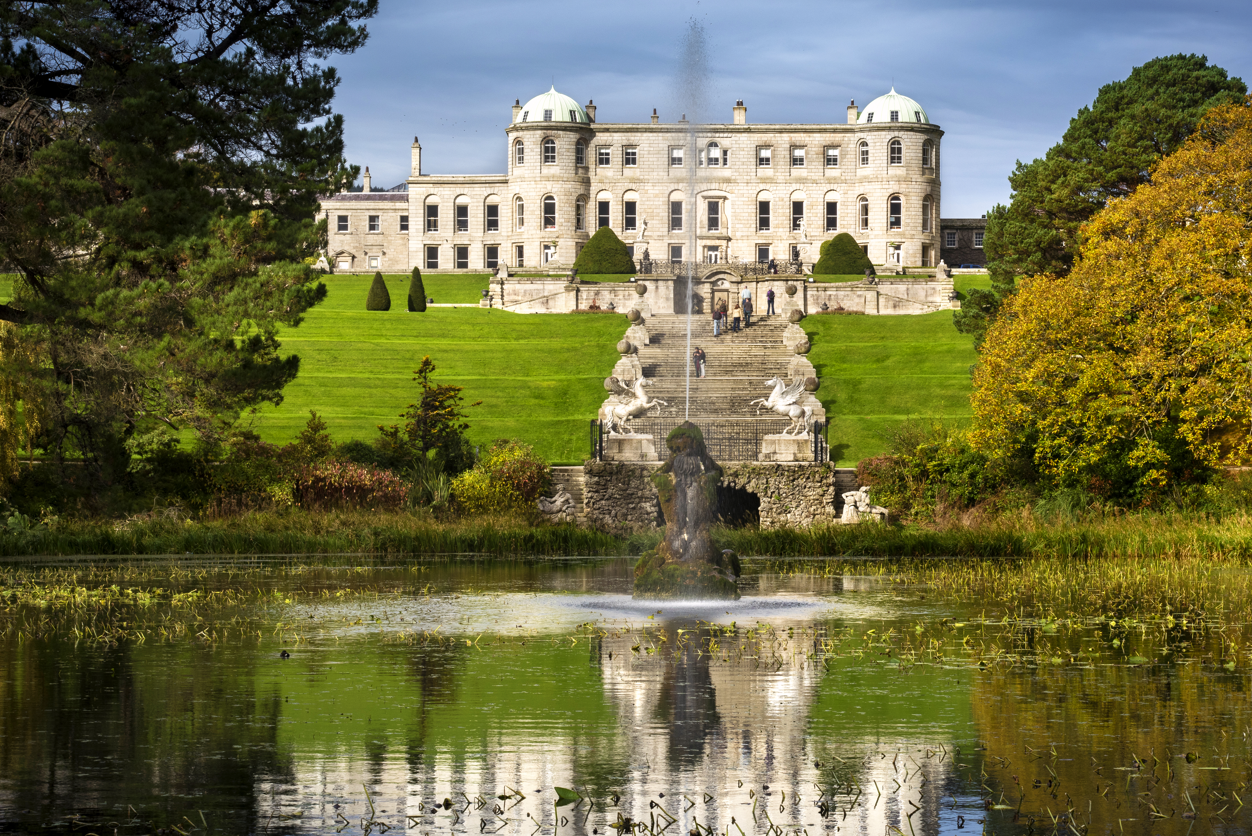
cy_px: 428
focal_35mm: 81
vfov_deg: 16.9
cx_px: 713
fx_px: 2818
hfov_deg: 25.0
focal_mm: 62
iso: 200
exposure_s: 1/100
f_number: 16
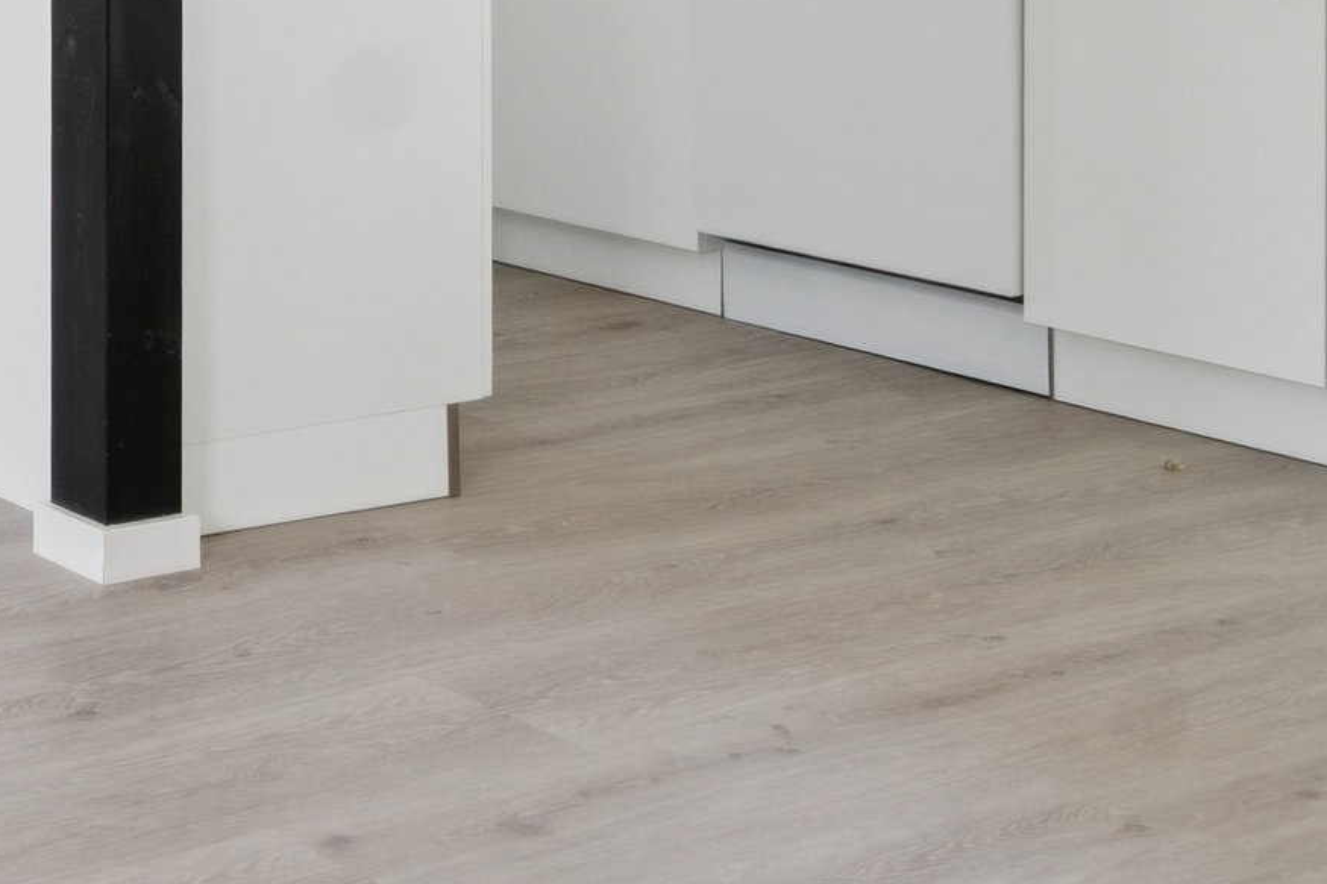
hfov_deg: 24.6
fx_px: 2653
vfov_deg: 17.7
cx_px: -378
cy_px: -265
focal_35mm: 72
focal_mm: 14
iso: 320
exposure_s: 1/40
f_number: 8
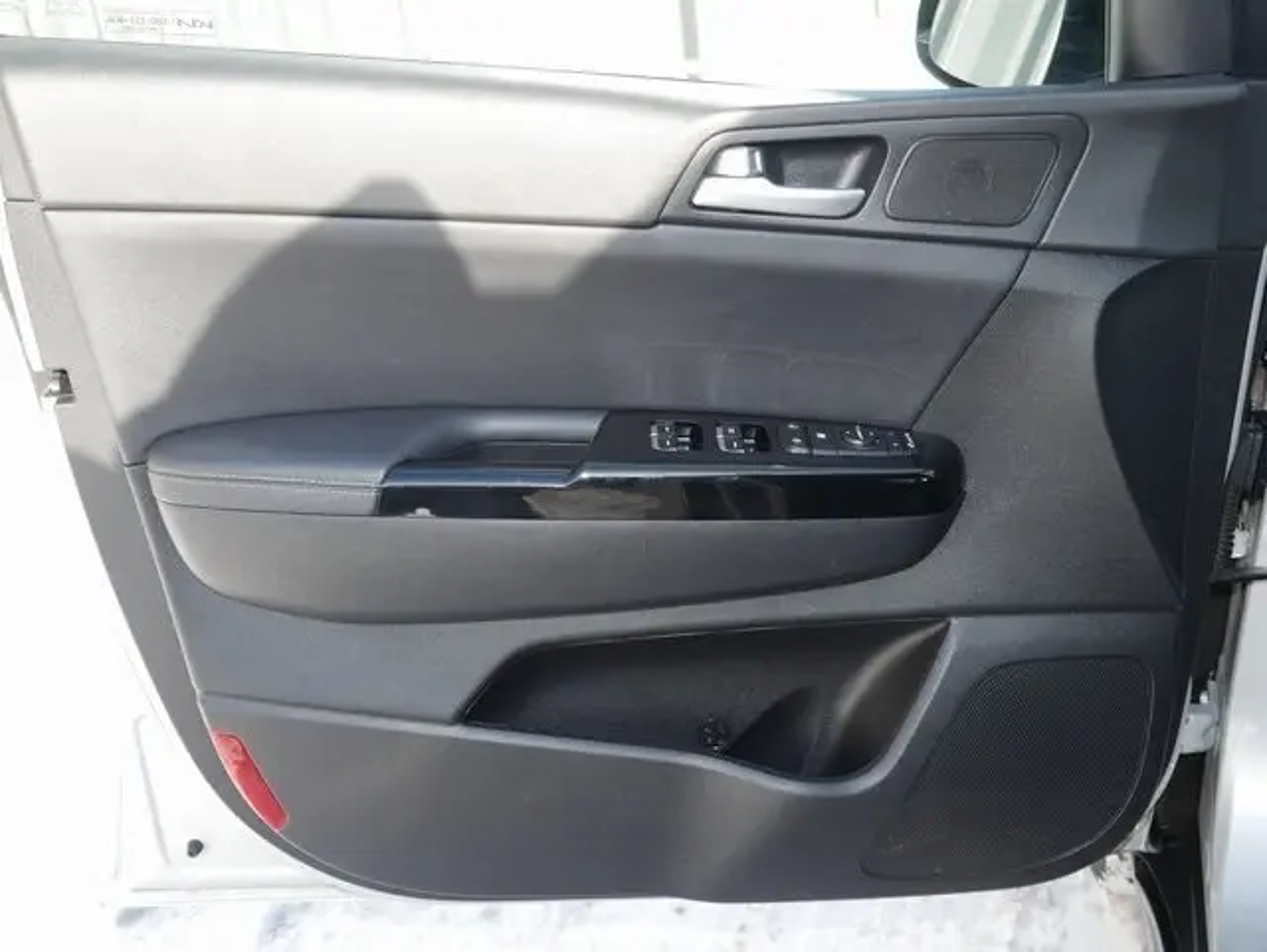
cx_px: 634
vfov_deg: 39.7
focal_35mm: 36
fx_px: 1319
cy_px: 476
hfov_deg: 51.3
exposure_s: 1/125
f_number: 5
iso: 200
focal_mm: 18
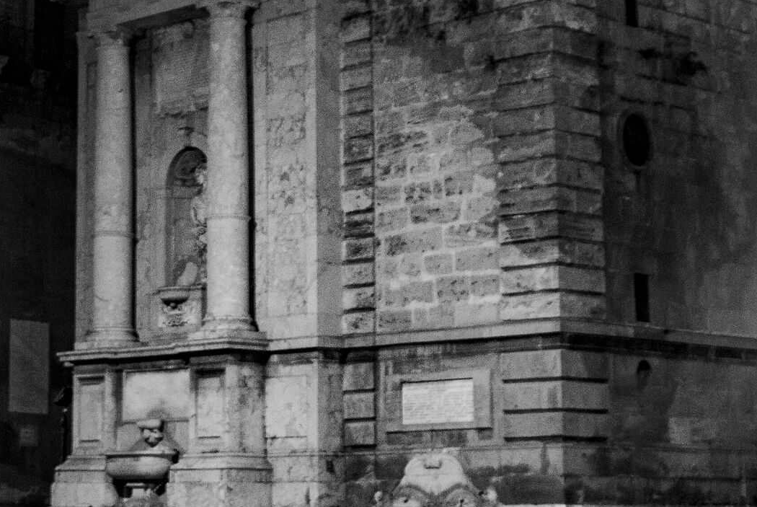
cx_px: 191
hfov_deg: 21.0
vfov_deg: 14.2
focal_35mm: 96
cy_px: 80
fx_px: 2021
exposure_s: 1/2
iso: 800
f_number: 5
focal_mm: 28
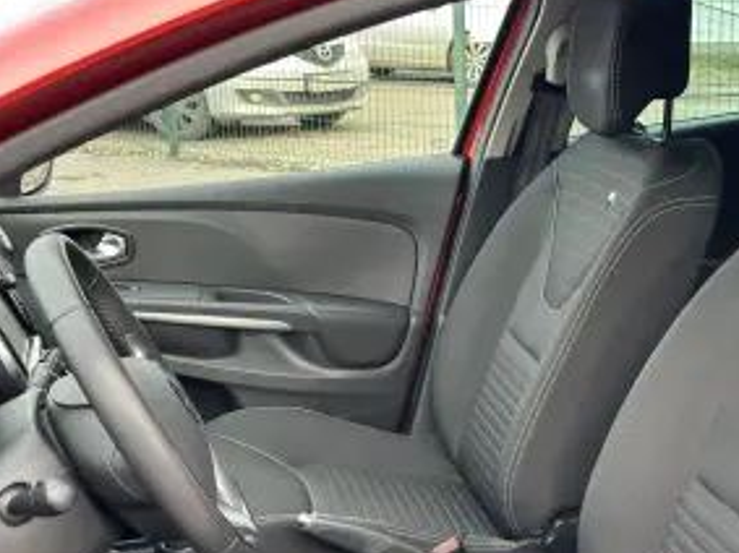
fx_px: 1302
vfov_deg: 24.0
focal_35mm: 61
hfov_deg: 31.5
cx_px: 465
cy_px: 316
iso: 80
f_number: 1.78
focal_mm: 6.86
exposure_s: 1/121
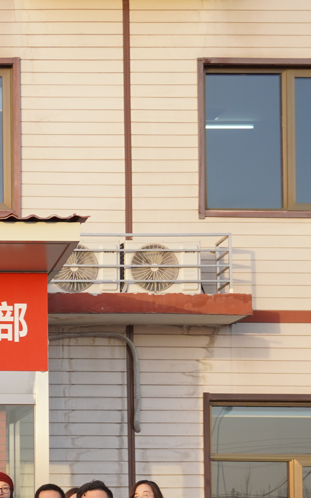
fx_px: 1342
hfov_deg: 12.3
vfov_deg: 20.4
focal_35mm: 99
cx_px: -211
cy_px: 478
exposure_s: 1/200
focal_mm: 22
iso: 100
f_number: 4
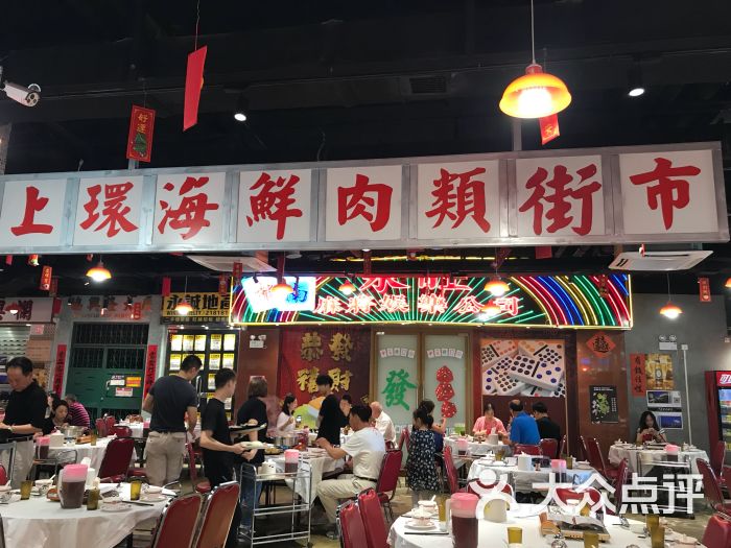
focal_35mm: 28
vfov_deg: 49.7
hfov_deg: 63.4
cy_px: 274
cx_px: 366
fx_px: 591
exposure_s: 1/17
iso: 50
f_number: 1.8
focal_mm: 3.99
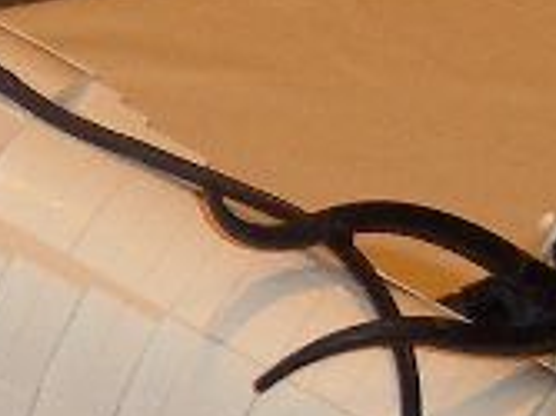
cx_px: -283
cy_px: 246
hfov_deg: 8.0
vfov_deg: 6.1
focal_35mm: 242
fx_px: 3884
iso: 100
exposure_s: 1/60
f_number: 2.6
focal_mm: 5.8
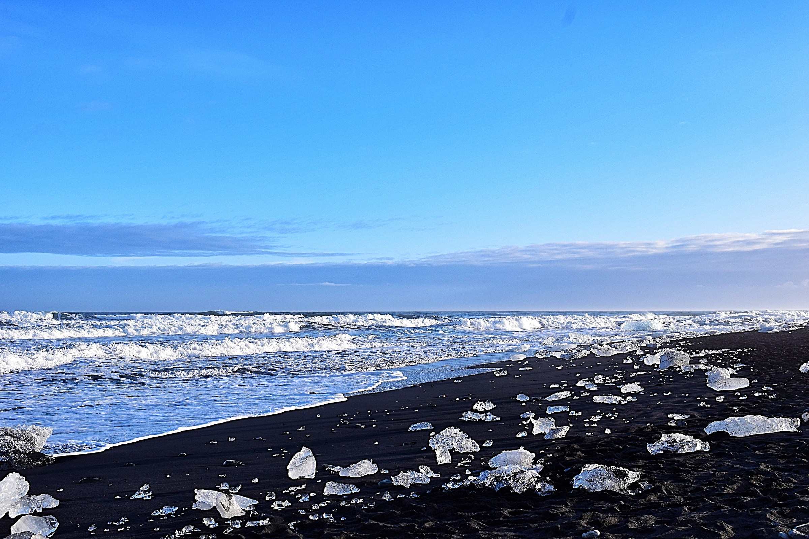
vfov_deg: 33.0
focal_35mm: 40
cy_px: 270
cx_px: 404
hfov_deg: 47.9
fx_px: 910
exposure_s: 1/500
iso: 400
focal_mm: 27
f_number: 11
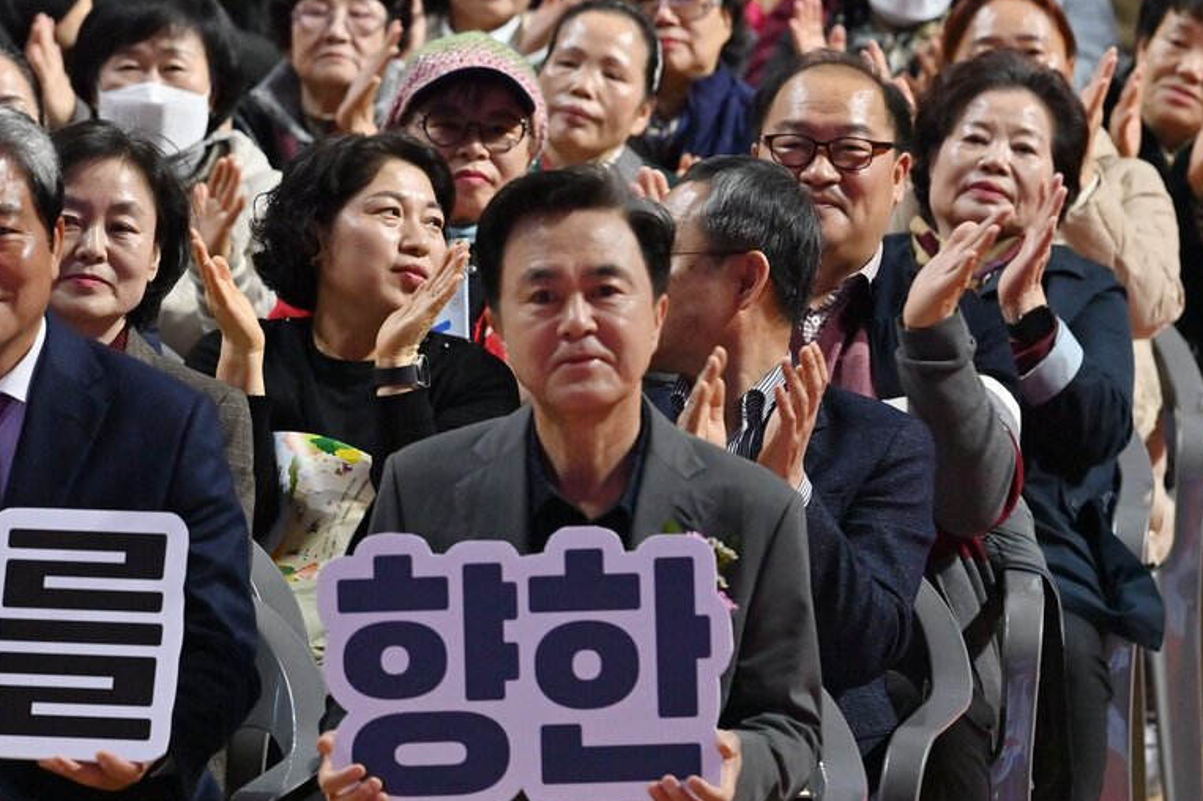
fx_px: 12258
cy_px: 321
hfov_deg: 5.6
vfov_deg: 3.7
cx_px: 184
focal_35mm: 367
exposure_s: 1/250
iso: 1000
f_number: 5.6
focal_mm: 200
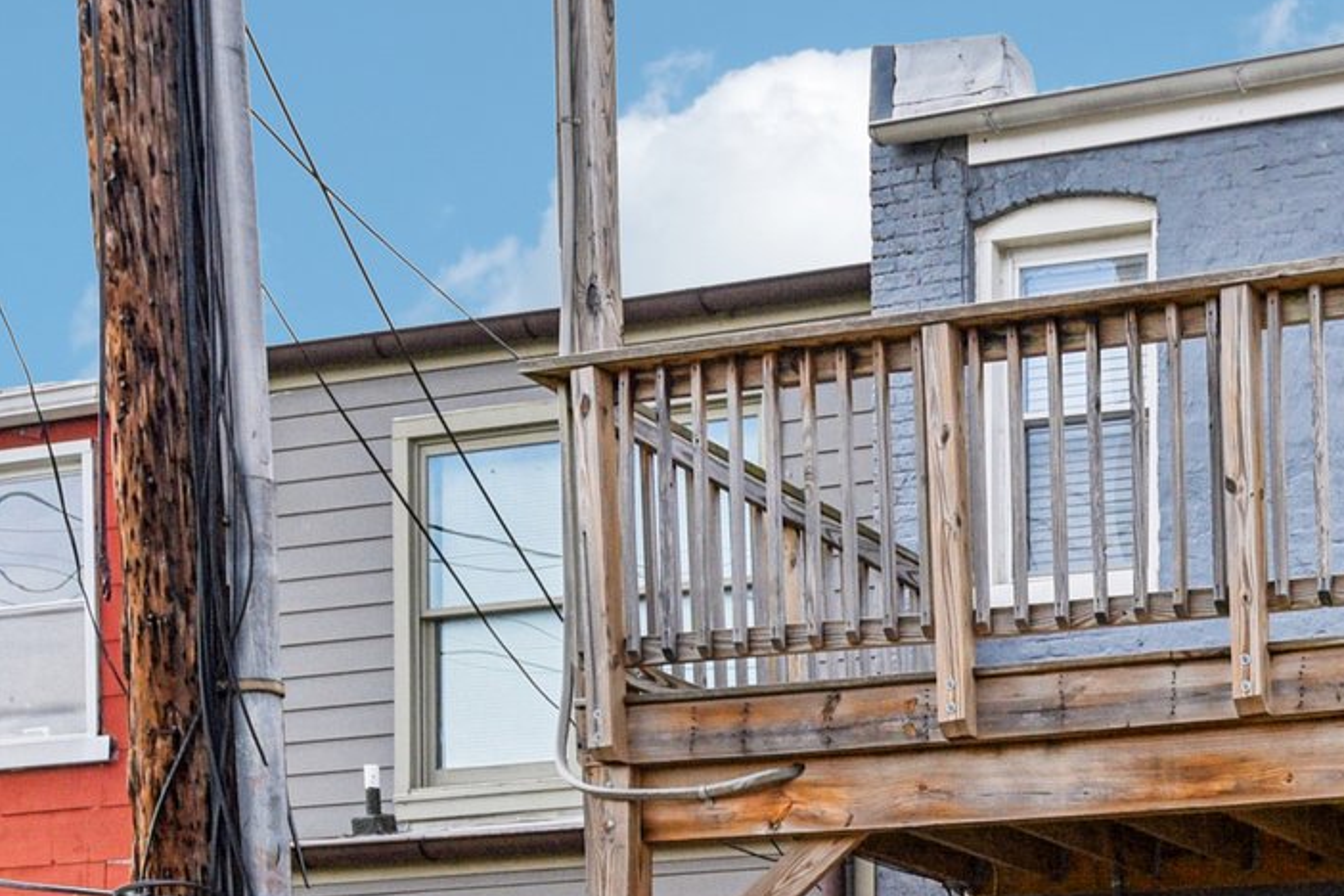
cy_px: 983
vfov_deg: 18.7
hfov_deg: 26.8
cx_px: 1436
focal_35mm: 70
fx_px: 2613
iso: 400
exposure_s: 1/1600
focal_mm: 24
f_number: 8
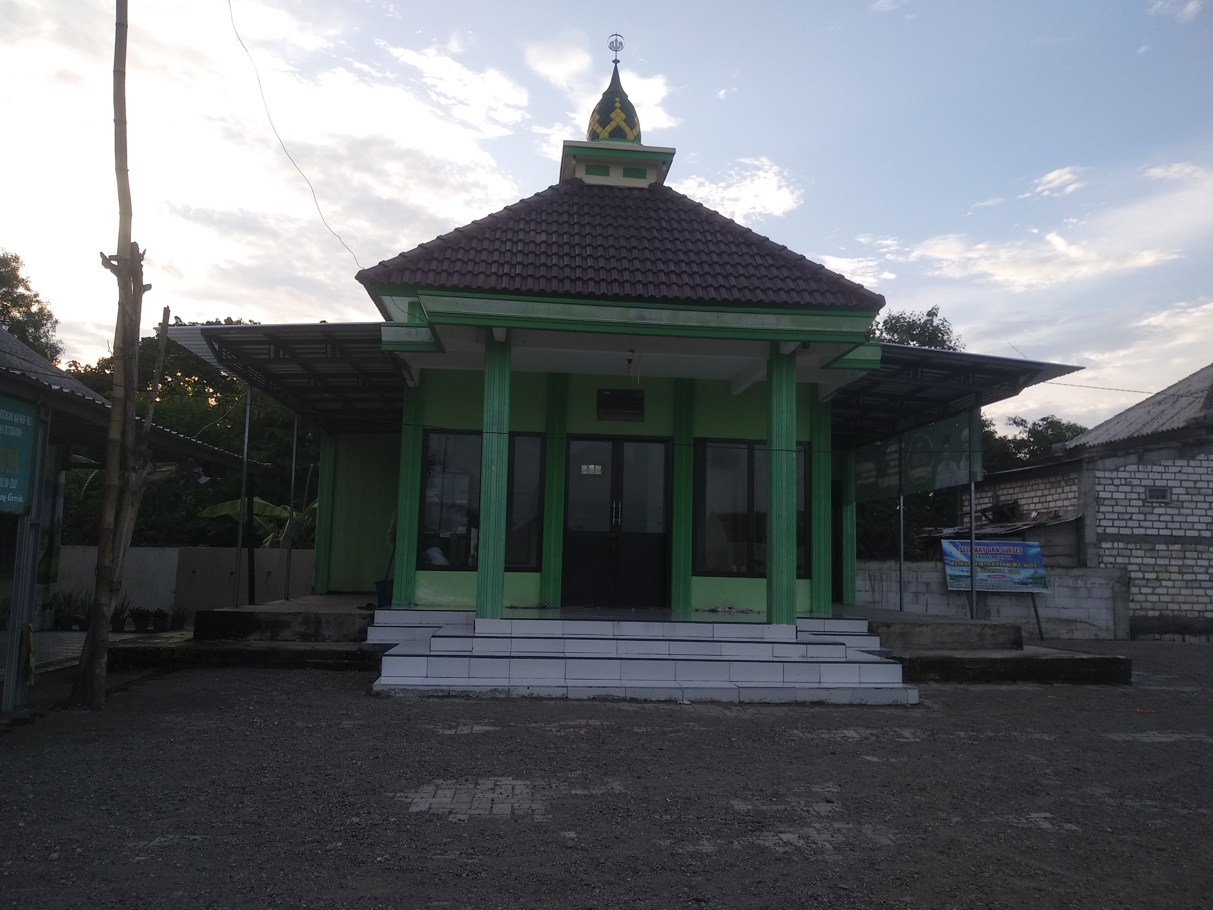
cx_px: 607
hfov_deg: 65.3
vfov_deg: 51.4
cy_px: 461
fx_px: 946
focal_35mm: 27
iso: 125
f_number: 2.2
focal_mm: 3.83
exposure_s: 1/260
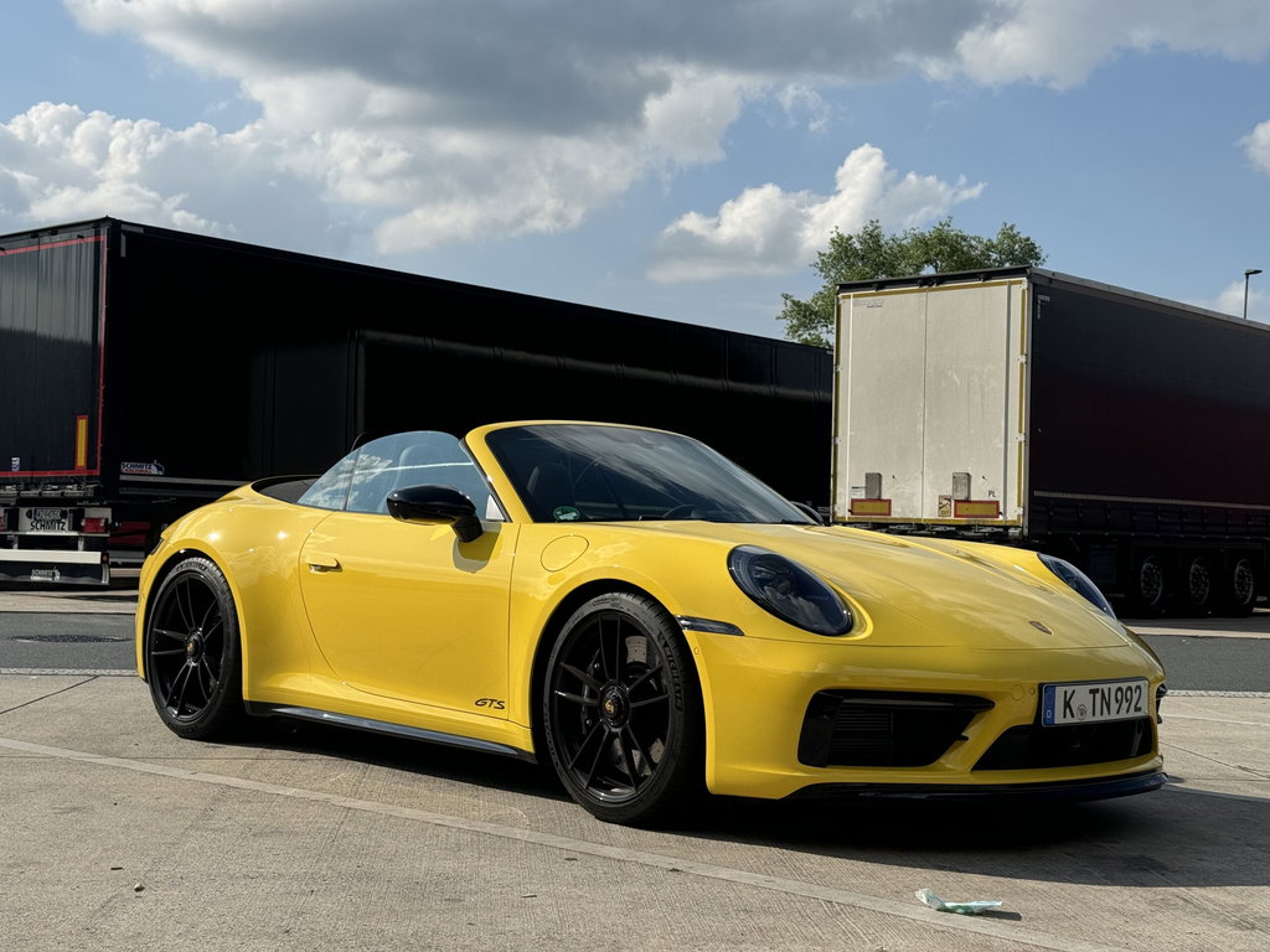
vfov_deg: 30.3
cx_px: 635
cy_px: 476
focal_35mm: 48
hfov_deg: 39.7
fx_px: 1761
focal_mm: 6.76
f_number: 1.78
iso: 64
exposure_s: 1/6410
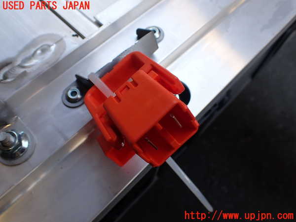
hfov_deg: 60.0
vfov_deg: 46.8
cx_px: 148
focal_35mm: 30
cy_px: 111
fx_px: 257
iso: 100
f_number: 3.2
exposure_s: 1/125
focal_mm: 5.4
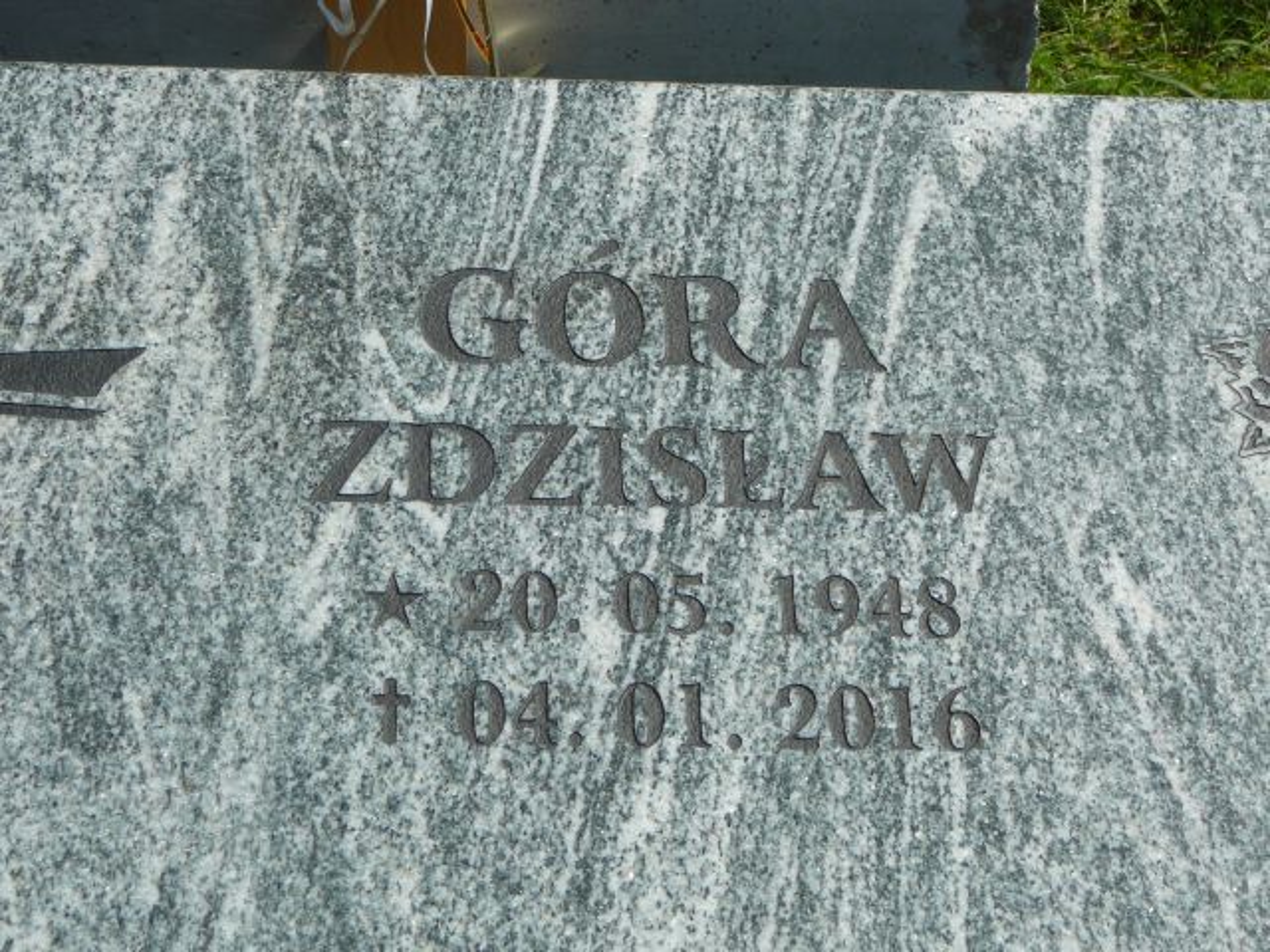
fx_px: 3008
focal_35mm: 82
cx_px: 635
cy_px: 476
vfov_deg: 18.0
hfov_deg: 23.8
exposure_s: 1/400
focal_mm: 12.2
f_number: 6.3
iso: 80
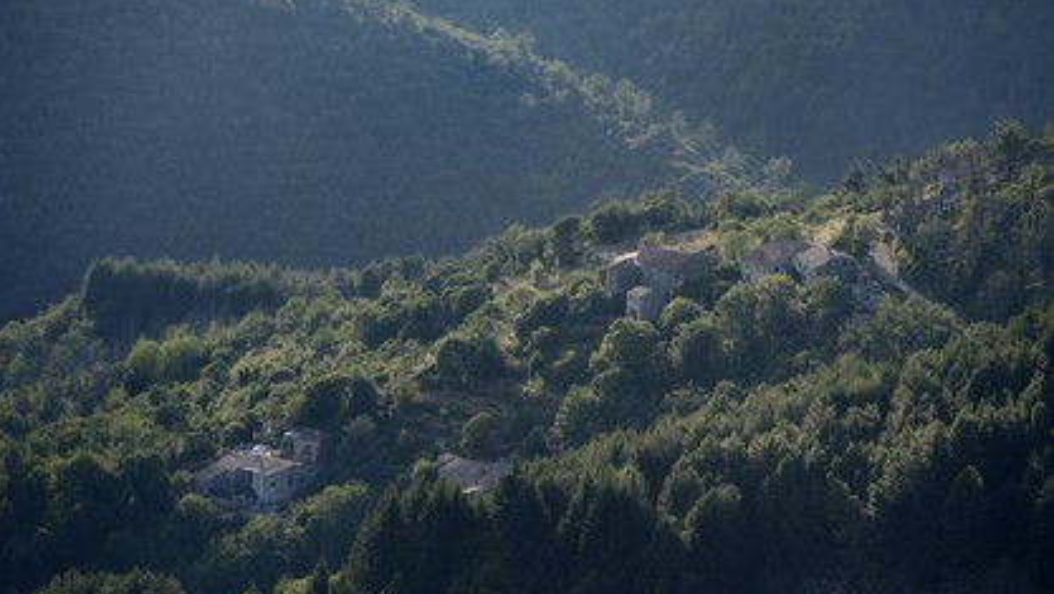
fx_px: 5900
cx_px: 526
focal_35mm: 211
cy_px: 288
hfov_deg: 10.2
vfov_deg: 5.8
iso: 200
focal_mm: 200
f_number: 6.3
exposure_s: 1/320
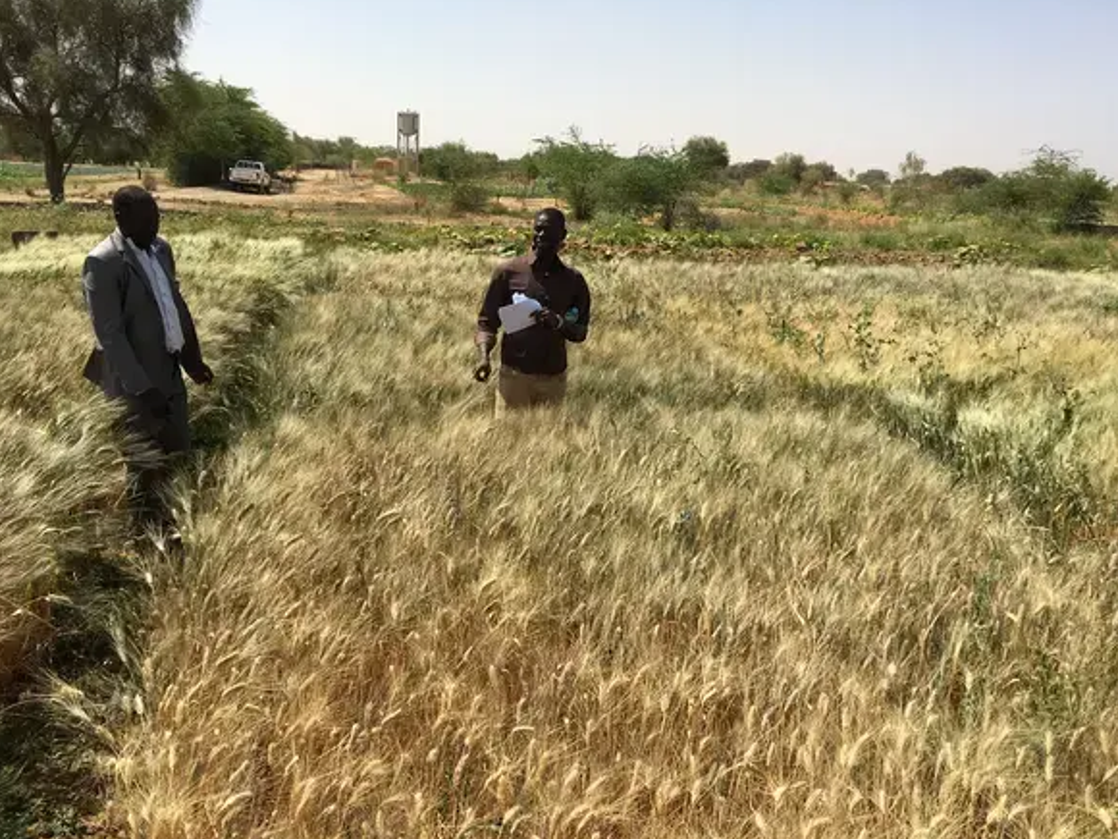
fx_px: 969
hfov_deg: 60.0
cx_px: 559
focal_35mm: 30
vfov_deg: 46.8
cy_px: 413
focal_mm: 4.15
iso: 25
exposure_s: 1/2198
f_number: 2.2
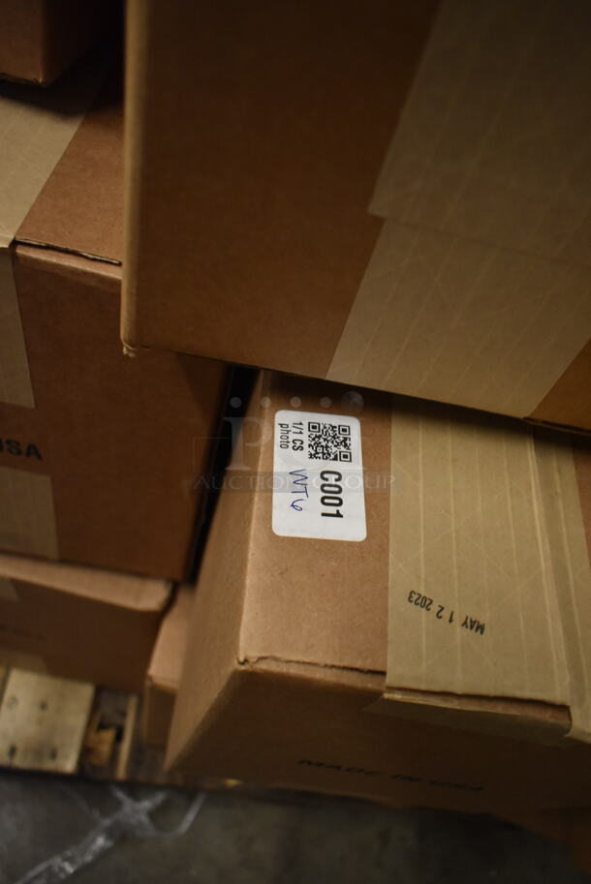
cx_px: 296
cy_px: 442
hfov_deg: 48.0
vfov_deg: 67.3
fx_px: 664
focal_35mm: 27
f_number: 3.5
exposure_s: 1/125
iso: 1800
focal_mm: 18
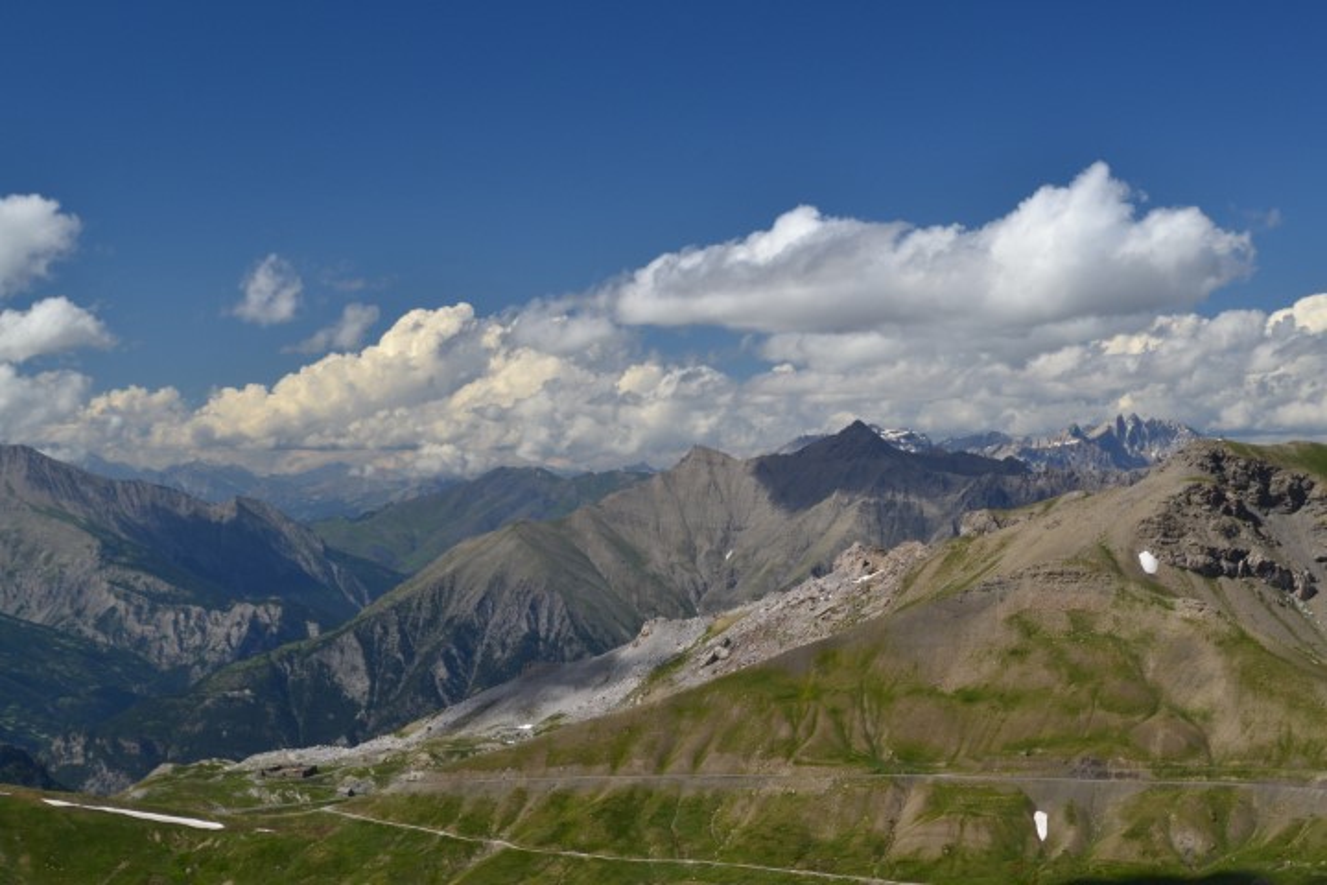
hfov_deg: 27.0
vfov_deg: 18.2
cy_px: 442
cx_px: 664
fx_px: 2764
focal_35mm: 75
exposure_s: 1/400
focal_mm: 50
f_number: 11
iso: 400
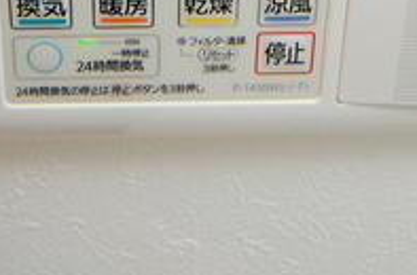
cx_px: 180
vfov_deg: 25.3
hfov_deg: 49.5
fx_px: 450
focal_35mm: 39
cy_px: -142
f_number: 4.5
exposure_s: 1/40
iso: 1600
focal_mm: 8
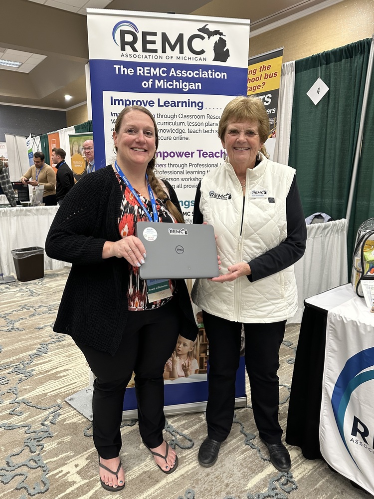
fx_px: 346
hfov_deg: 56.8
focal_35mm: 24
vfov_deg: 71.6
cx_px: 187
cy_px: 250
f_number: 1.78
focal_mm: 6.86
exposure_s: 1/60
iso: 320
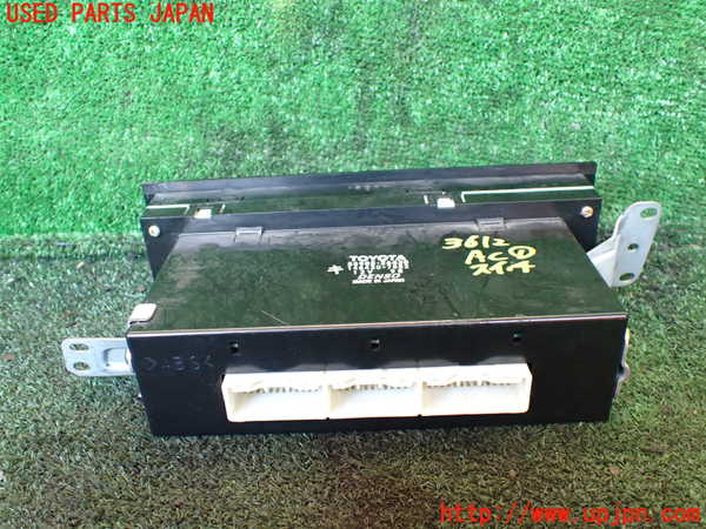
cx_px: 353
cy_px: 264
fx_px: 612
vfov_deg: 46.8
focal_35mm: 30
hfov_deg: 60.0
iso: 800
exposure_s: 1/100
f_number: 2.3
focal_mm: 5.4
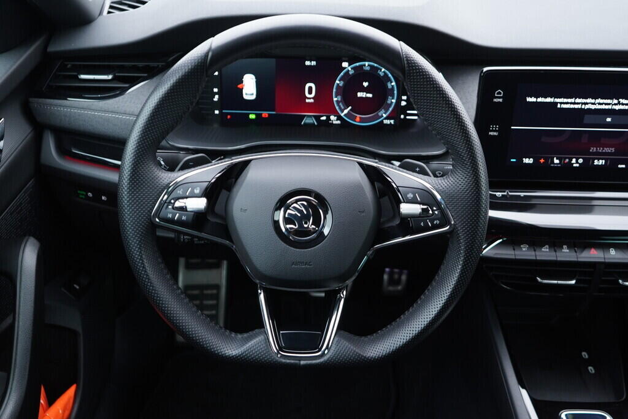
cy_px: 210
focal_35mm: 36
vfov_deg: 36.9
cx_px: 314
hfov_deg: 53.1
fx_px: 628
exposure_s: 1/40
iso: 400
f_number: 2.8
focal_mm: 24
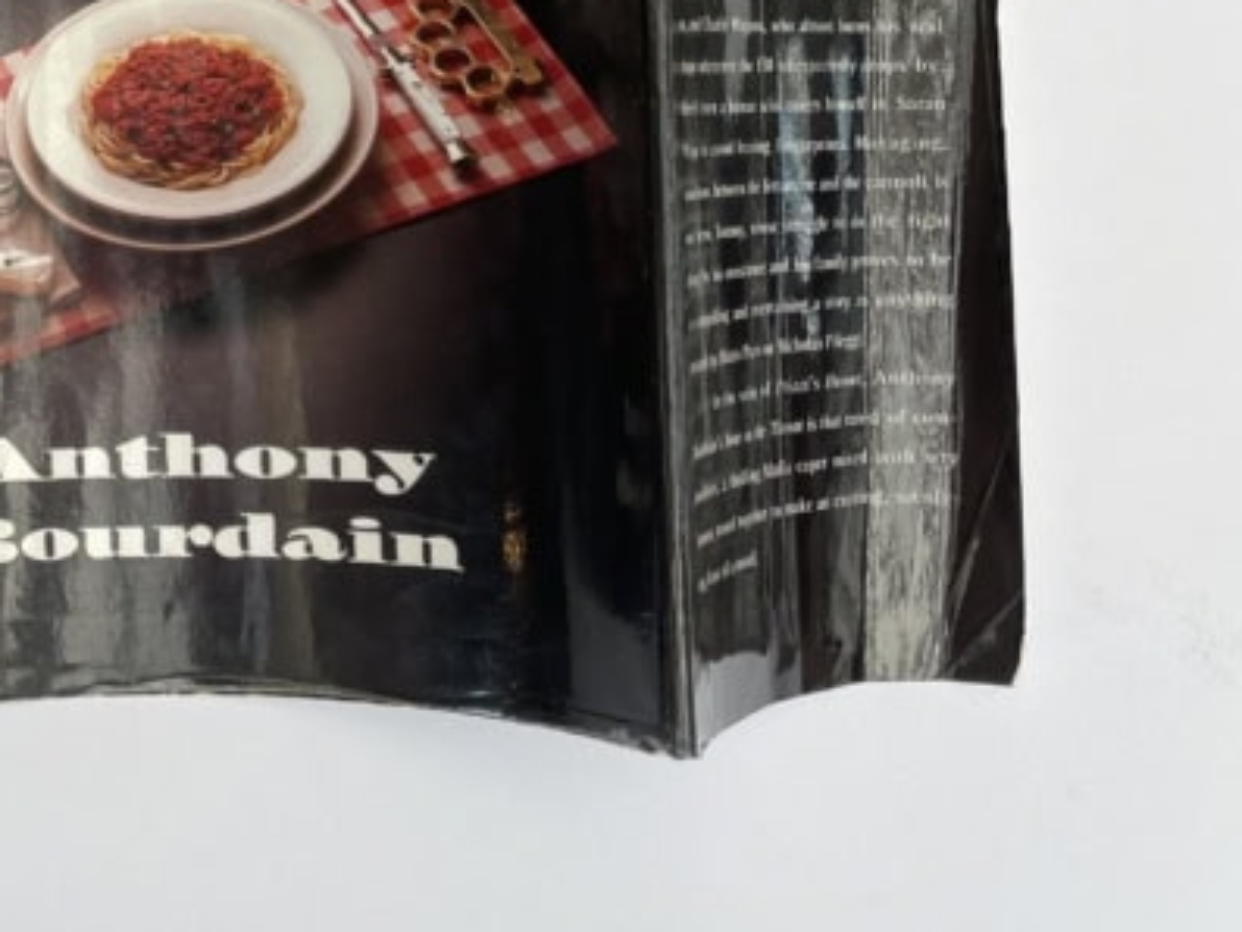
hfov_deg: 25.3
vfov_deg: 21.2
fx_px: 2405
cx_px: -335
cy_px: 9
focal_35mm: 67
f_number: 1.6
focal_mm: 4.2
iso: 32
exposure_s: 1/263
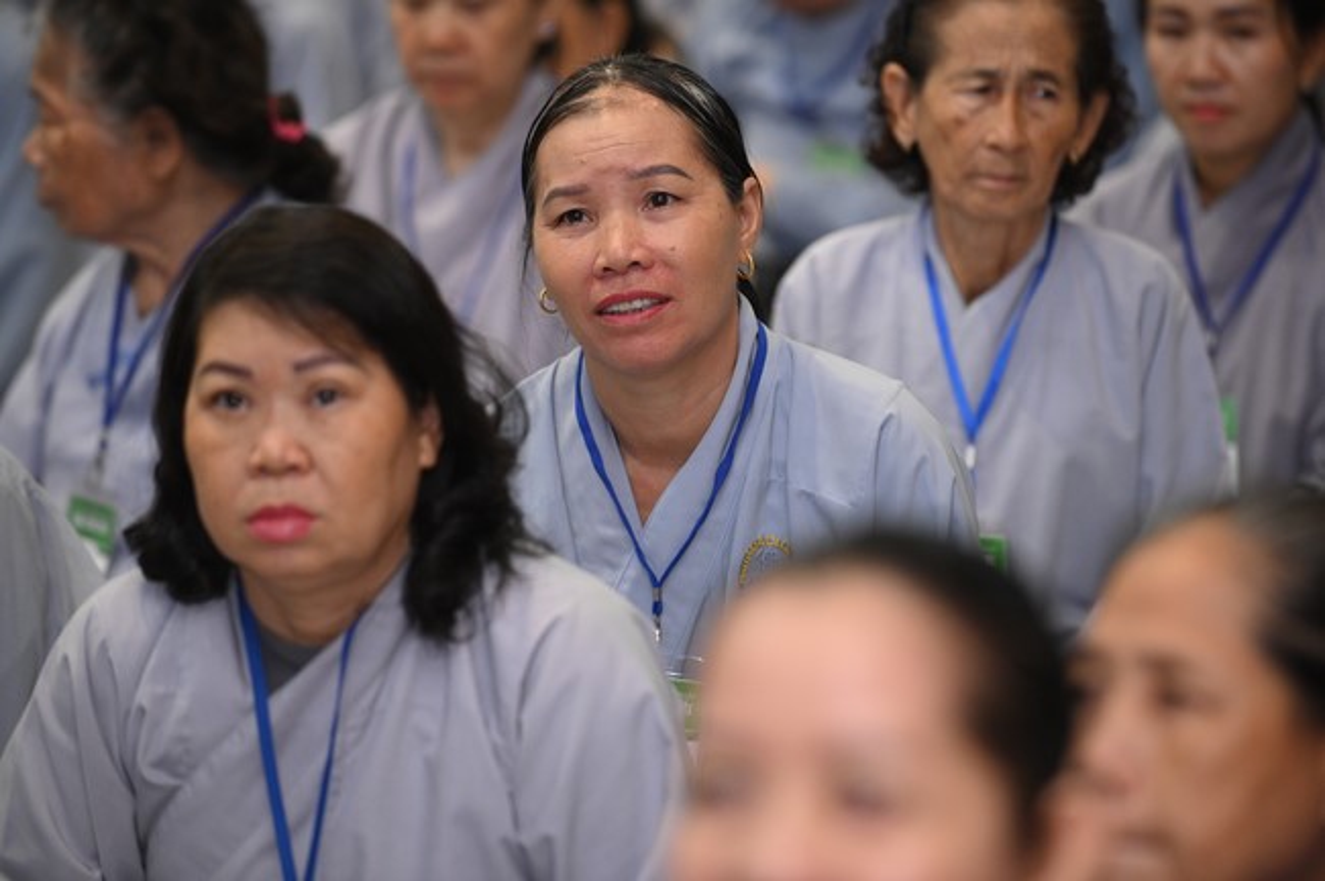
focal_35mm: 200
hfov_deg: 10.3
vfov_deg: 6.9
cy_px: 440
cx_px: 662
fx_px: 7354
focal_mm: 200
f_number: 3.5
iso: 2500
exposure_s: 1/160
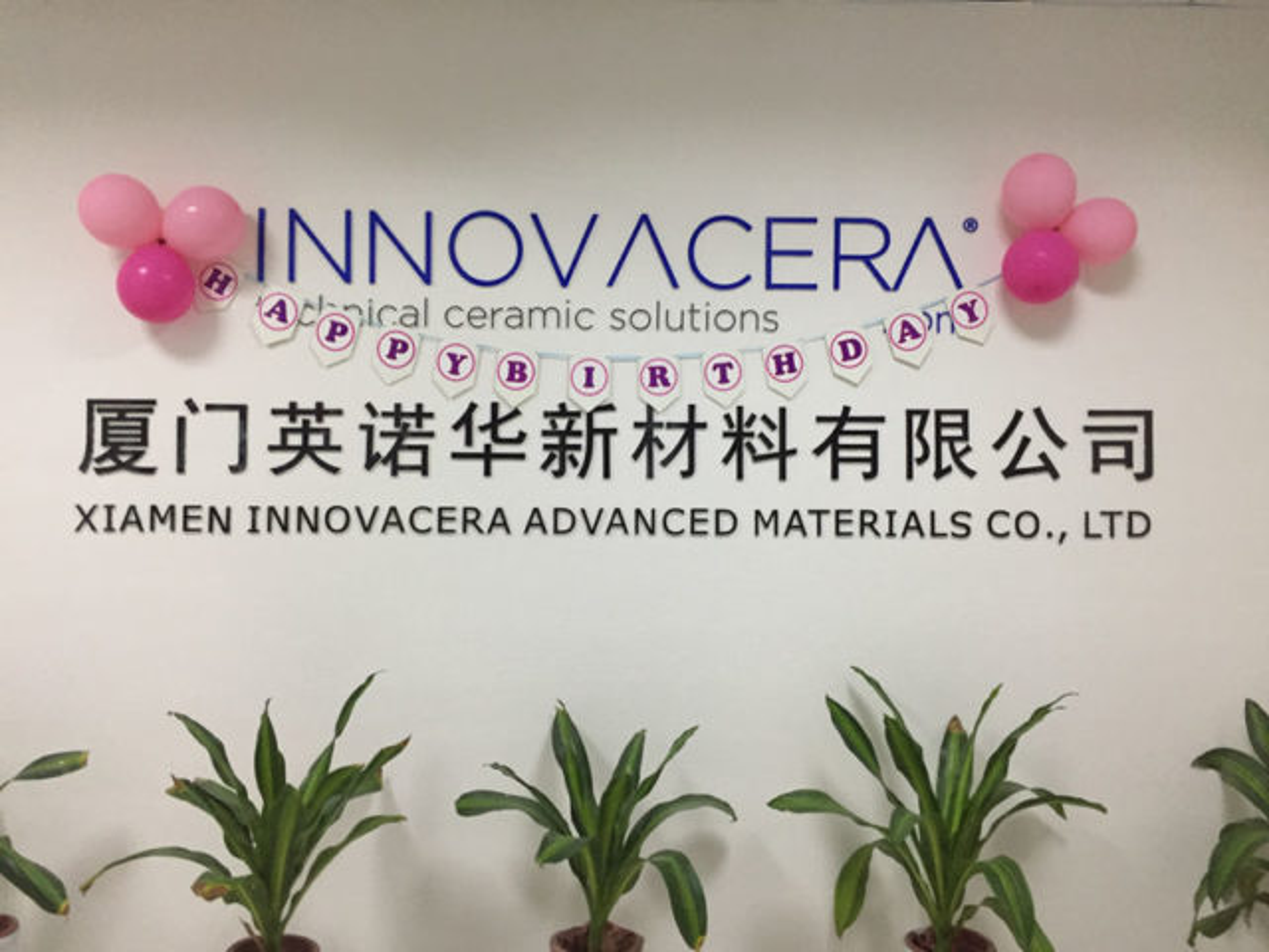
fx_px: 1063
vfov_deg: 48.2
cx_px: 634
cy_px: 476
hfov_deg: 61.7
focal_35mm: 29
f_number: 2.2
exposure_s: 1/33
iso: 160
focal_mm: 4.15
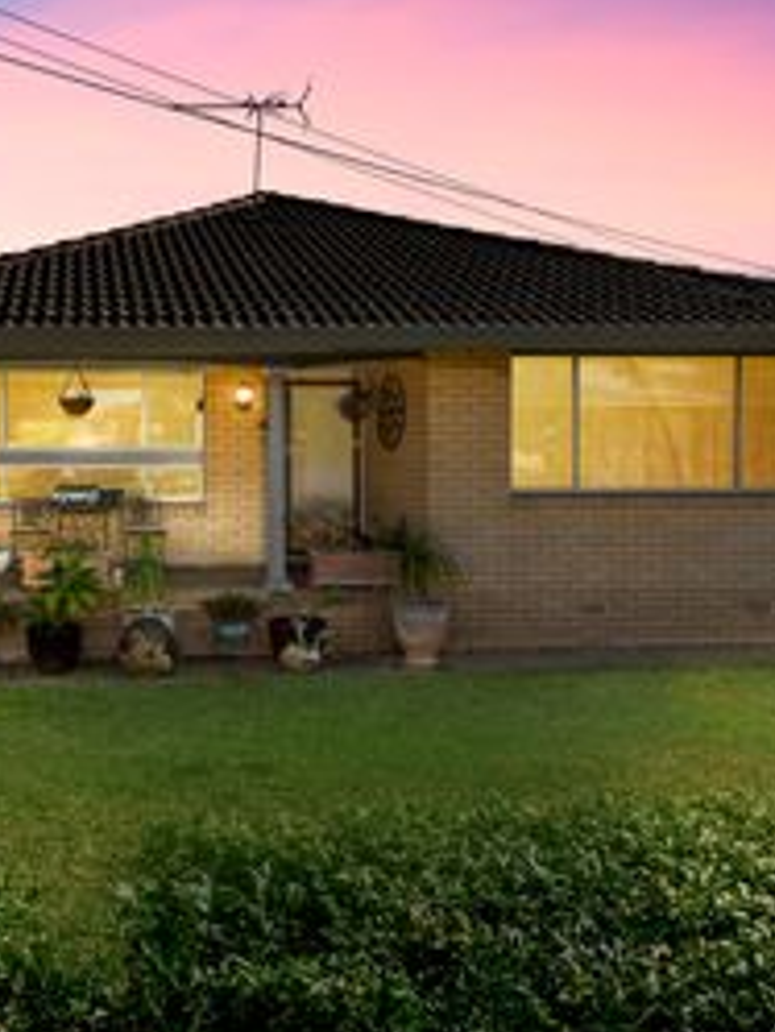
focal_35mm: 29
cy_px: 475
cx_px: 120
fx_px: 865
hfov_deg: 45.0
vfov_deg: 61.6
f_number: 11
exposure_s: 1/40
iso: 400
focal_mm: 16
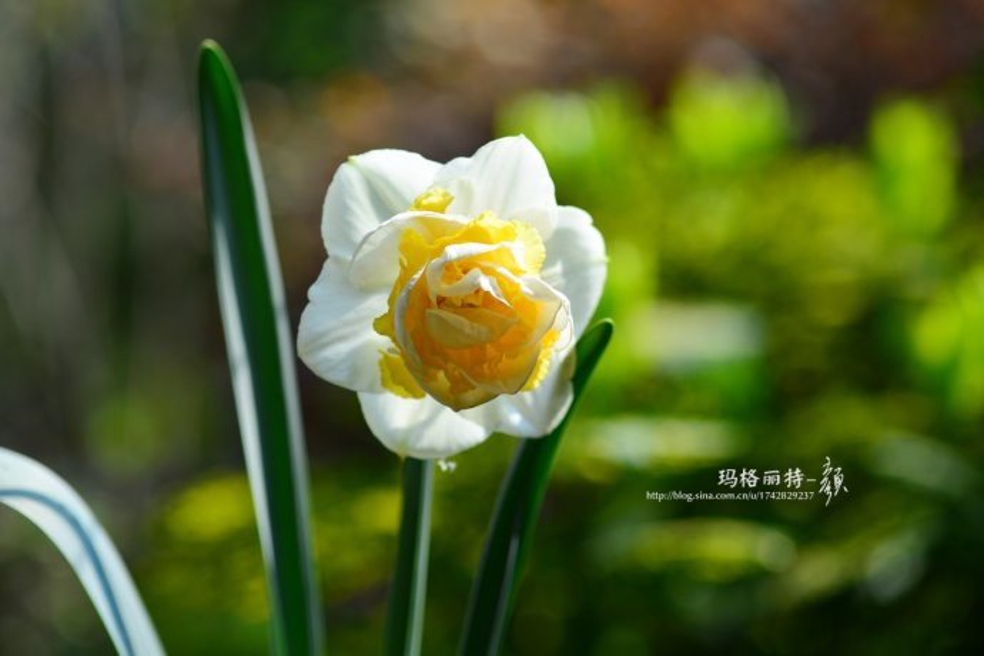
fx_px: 2870
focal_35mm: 105
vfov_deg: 13.0
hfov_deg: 19.5
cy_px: 328
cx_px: 492
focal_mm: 105
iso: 160
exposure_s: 1/1000
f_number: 4
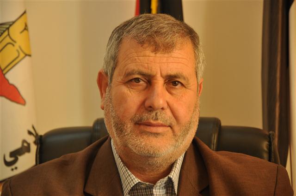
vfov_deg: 8.7
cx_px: 148
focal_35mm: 158
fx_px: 1293
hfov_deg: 13.1
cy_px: 98
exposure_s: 1/15
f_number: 5.6
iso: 320
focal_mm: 105
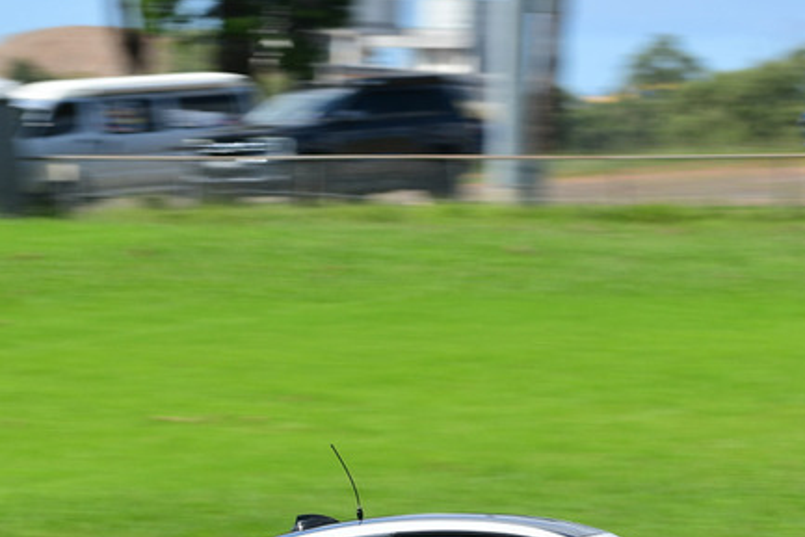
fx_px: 12391
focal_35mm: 554
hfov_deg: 3.7
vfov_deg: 2.5
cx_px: 565
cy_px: 414
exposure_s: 1/125
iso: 100
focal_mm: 200
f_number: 11
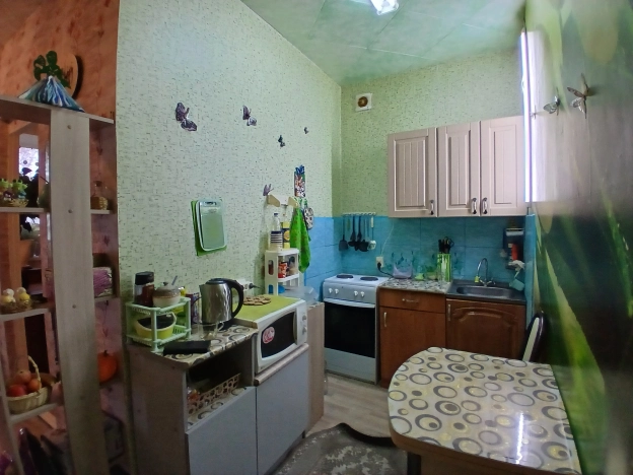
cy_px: 238
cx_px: 316
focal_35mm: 17
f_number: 2.2
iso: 125
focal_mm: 1.4
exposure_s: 1/33.3
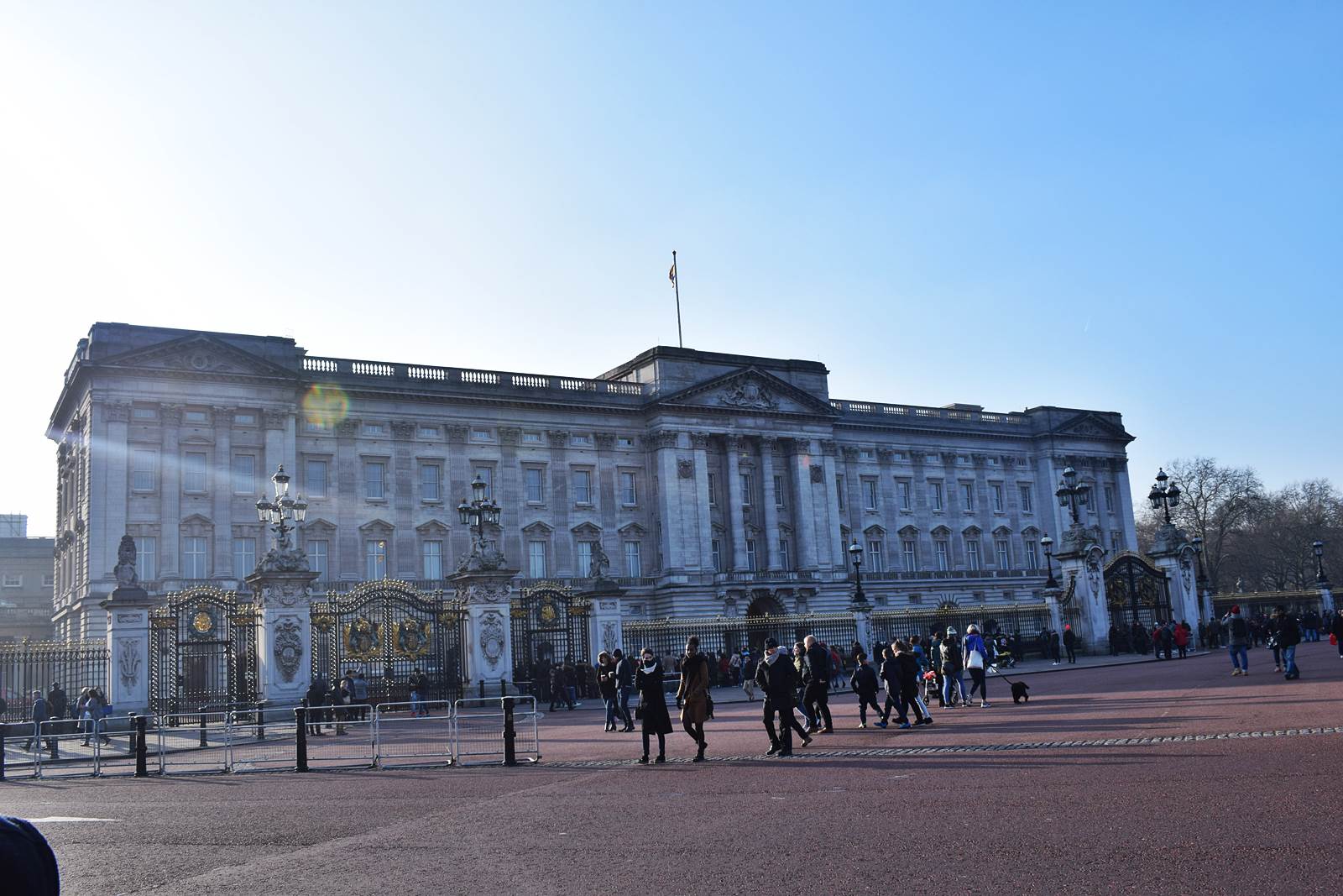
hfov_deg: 59.5
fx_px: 1175
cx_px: 672
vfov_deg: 41.7
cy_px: 448
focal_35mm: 32
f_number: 9
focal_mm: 21
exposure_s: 1/320
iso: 200
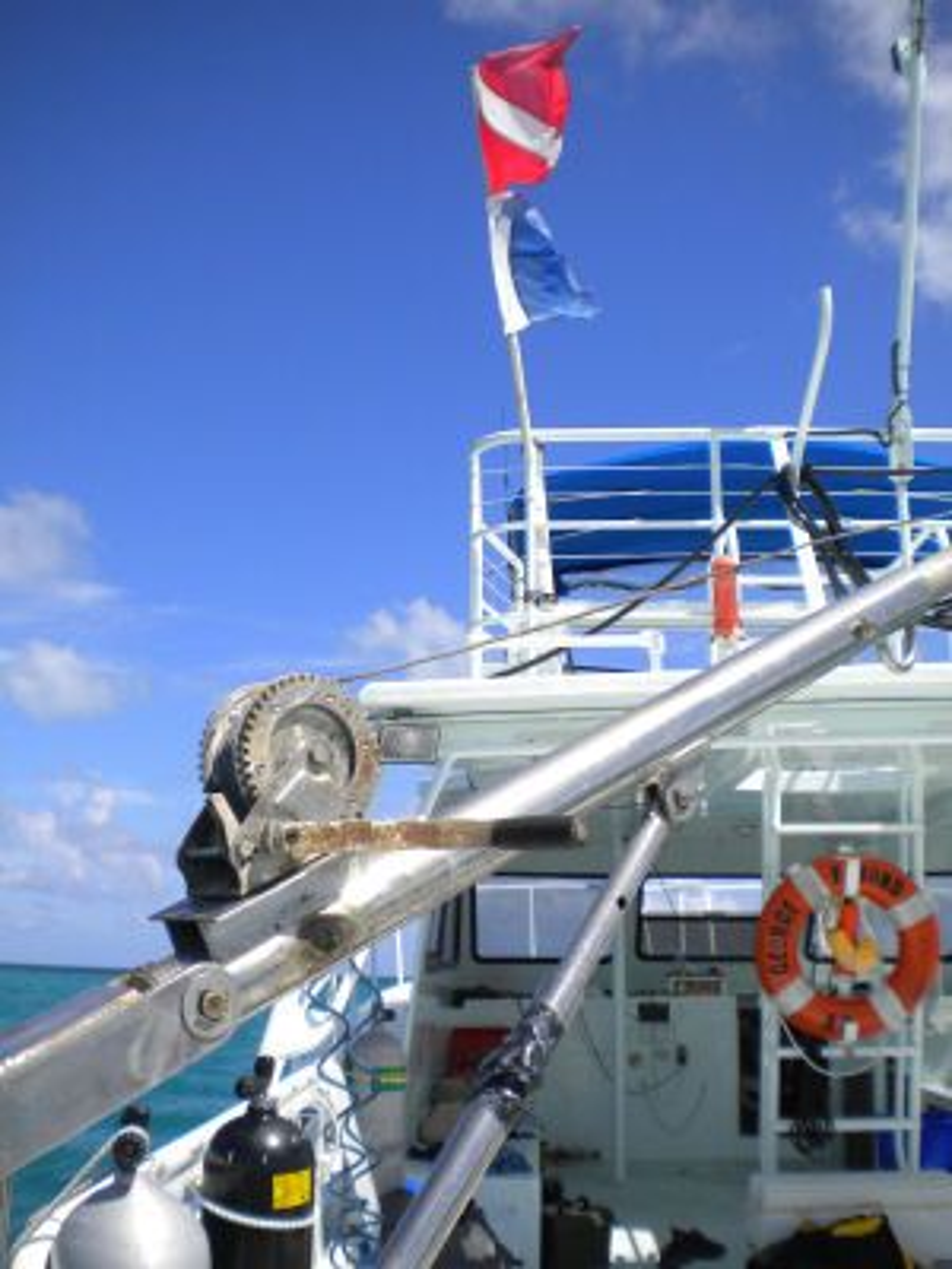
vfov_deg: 52.6
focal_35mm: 35
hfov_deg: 40.7
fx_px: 1283
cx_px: 476
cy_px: 634
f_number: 4.6
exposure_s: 1/1000
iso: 80
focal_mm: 6.3
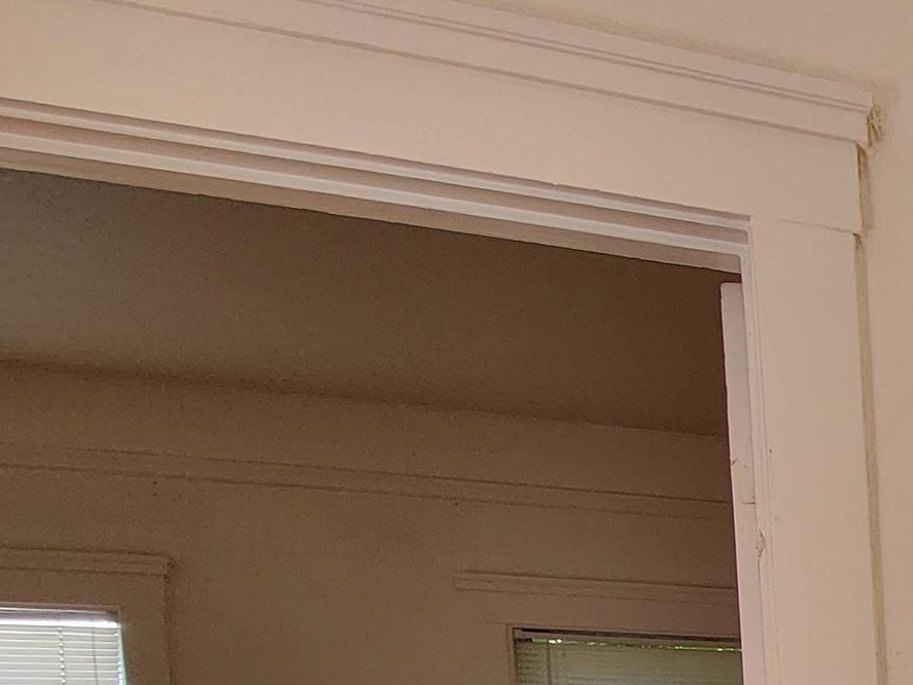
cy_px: 914
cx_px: 1552
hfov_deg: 24.3
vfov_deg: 26.7
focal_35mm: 45
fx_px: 1187
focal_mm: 2.2
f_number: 2.2
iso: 100
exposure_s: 1/120
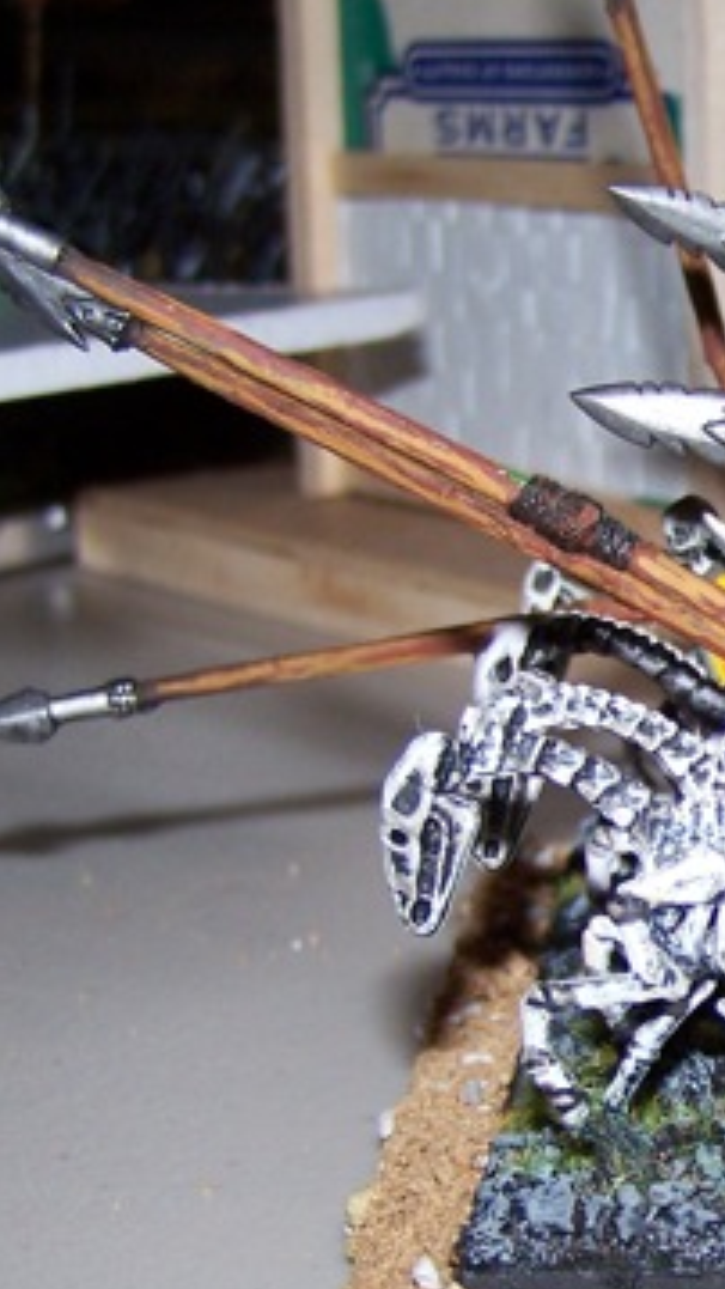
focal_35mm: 97
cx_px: 969
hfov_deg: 12.1
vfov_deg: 21.9
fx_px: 3314
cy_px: 894
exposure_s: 1/60
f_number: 2.8
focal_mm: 6.7
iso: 80
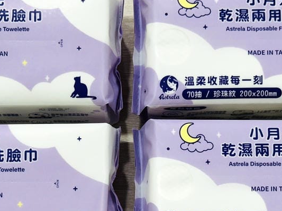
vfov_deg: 13.6
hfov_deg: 18.2
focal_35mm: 108
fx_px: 880
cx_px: 132
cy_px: 184
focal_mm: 6.86
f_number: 1.78
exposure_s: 1/60
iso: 64
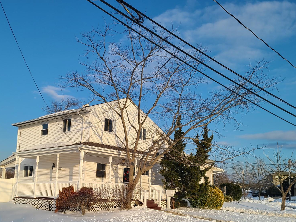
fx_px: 308
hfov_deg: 51.3
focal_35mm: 36
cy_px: 151
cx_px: 132
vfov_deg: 39.1
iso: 40
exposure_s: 1/2450
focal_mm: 5.4
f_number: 1.8
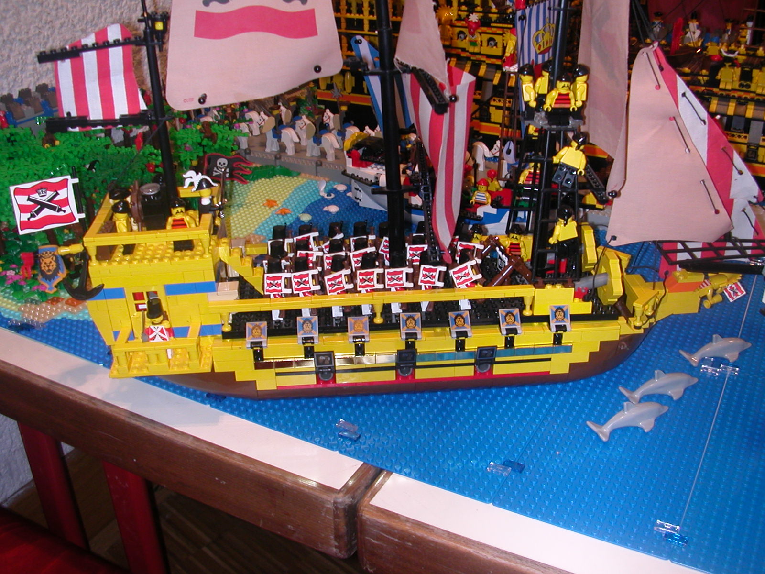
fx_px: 818
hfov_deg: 50.1
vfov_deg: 38.7
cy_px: 287
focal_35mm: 37
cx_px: 382
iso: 100
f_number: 2.7
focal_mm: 5.6
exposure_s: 1/59.9
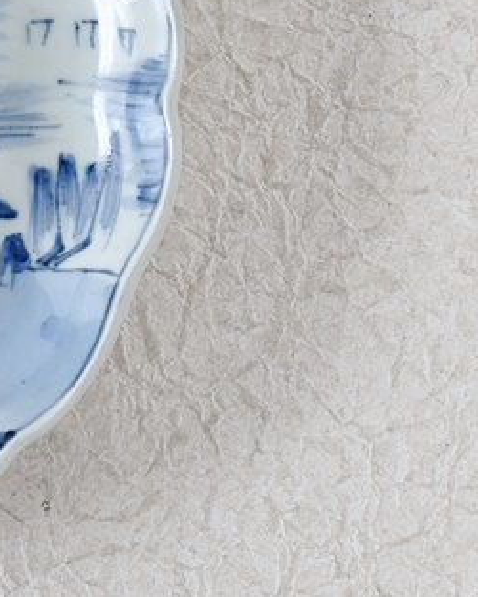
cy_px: 88
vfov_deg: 8.6
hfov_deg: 6.8
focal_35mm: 223
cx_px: -308
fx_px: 3946
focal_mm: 55
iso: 400
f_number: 8
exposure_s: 1/5
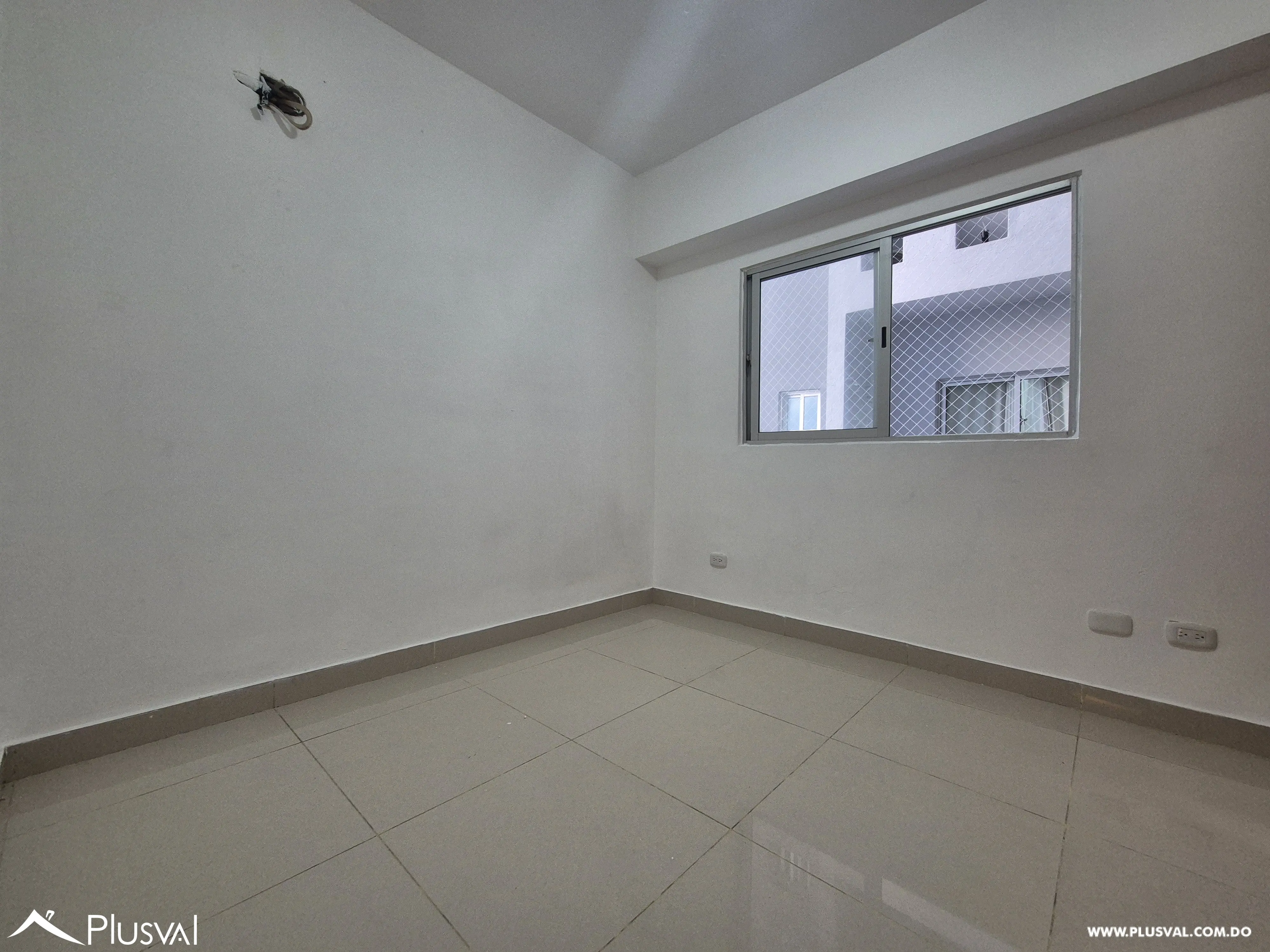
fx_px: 477
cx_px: 635
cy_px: 476
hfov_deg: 106.2
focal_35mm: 13
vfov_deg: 89.9
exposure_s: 1/60
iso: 400
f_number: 2.2
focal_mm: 2.2
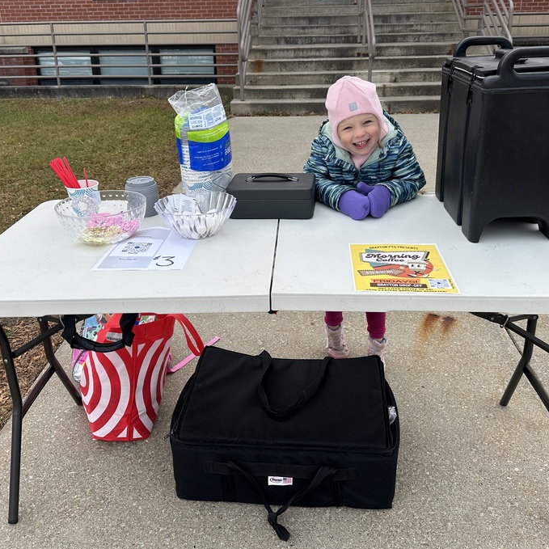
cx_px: 277
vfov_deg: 51.0
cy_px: 250
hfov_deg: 51.1
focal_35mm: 32
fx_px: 574
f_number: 1.78
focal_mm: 6.86
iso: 80
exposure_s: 1/762
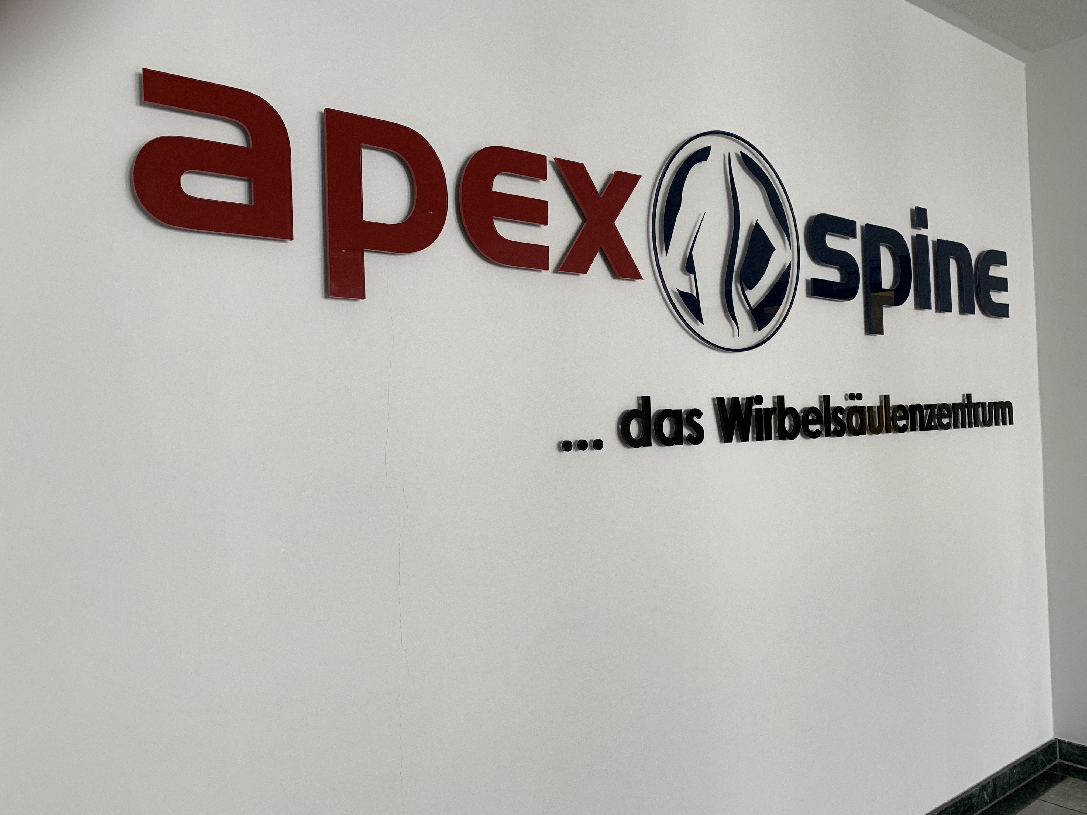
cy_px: 408
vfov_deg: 53.1
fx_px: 816
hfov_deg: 67.3
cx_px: 544
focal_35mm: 26
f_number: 1.8
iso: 100
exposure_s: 1/119
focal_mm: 4.25
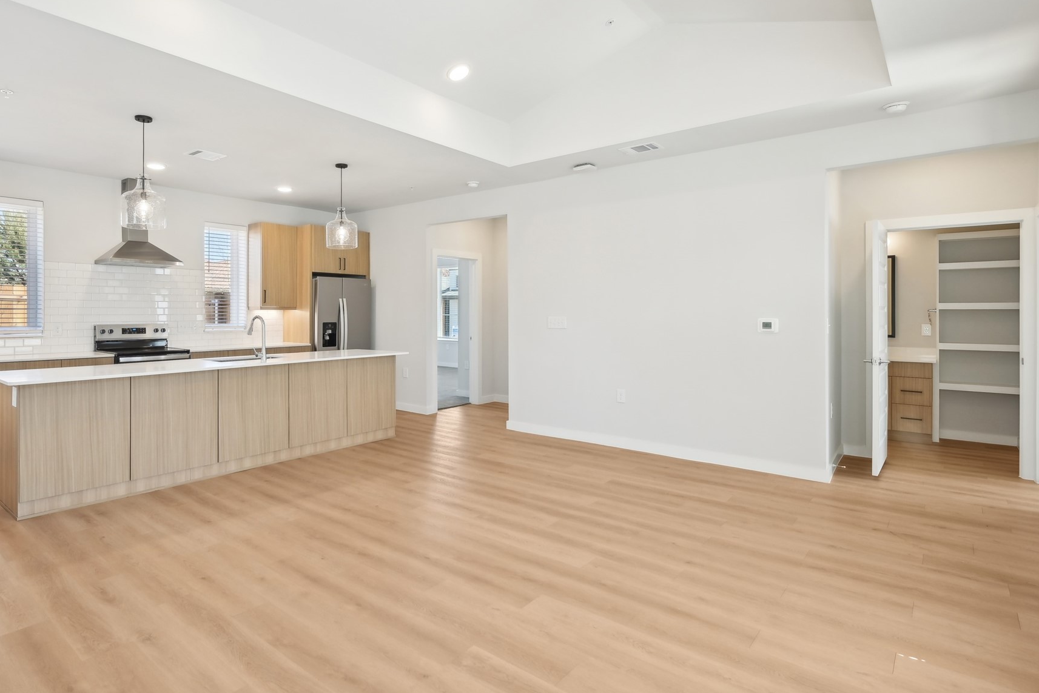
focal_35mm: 20
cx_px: 405
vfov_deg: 62.7
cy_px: 305
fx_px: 567
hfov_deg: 83.8
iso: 400
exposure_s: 1/30
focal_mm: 15.5
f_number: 8
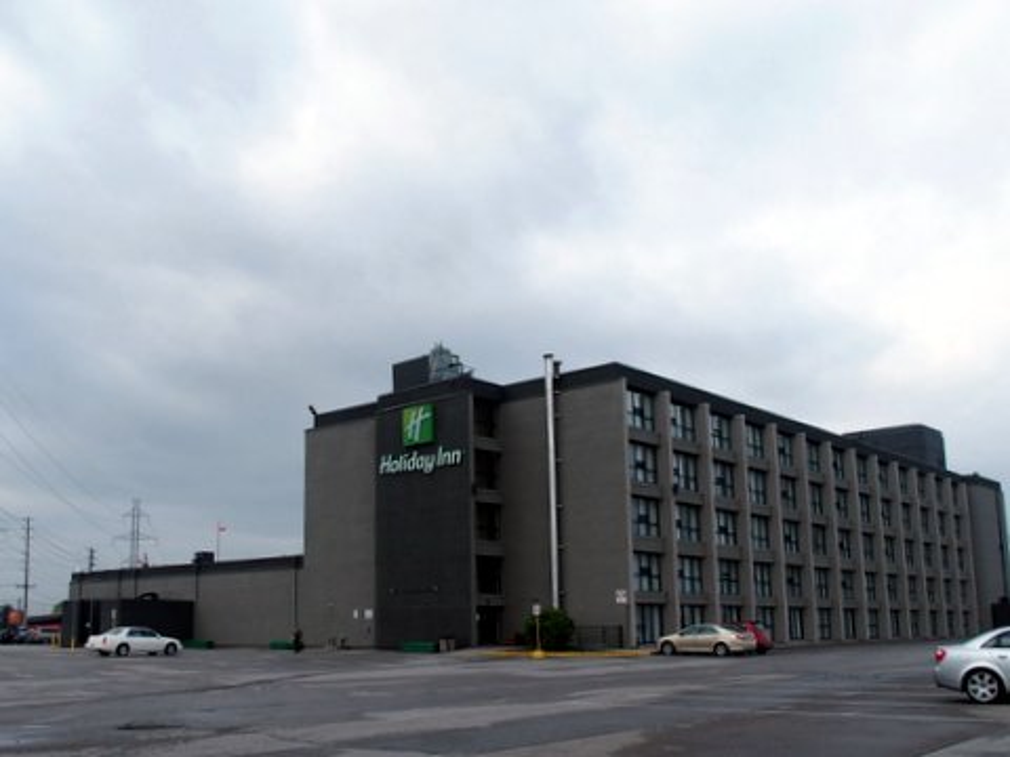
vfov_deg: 49.7
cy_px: 378
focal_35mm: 28
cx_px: 505
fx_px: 817
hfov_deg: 63.4
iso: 100
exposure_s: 1/800
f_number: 3.5
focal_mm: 6
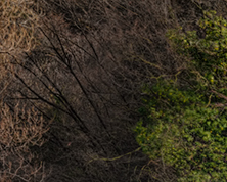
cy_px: 468
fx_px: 1930
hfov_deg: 6.1
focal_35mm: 287
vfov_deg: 5.2
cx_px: 760
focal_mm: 34
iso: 64
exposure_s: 4
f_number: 20
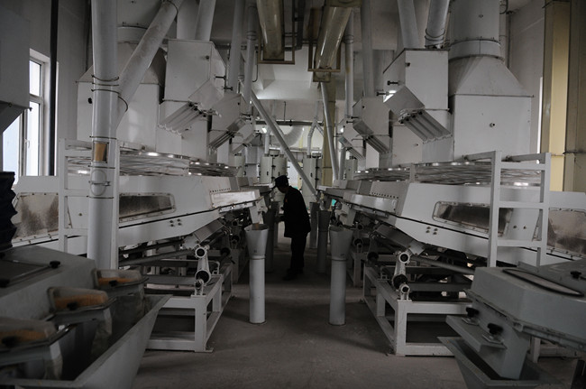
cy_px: 194
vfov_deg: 23.7
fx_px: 926
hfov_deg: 35.1
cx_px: 293
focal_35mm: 57
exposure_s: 1/40
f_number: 2.8
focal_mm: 38
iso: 400
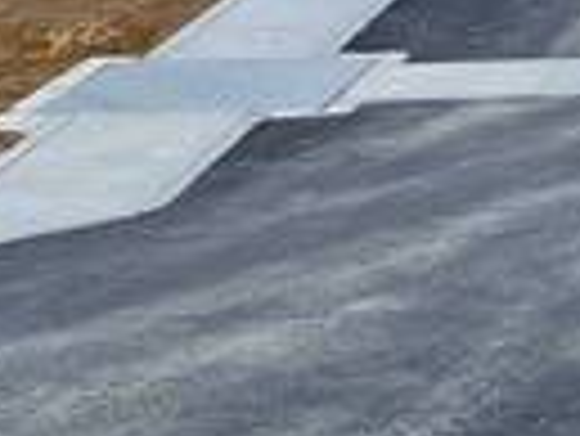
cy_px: -187
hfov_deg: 10.2
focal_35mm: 181
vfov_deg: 8.1
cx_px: 1124
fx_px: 3036
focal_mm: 4.2
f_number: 1.6
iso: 32
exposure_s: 1/2353
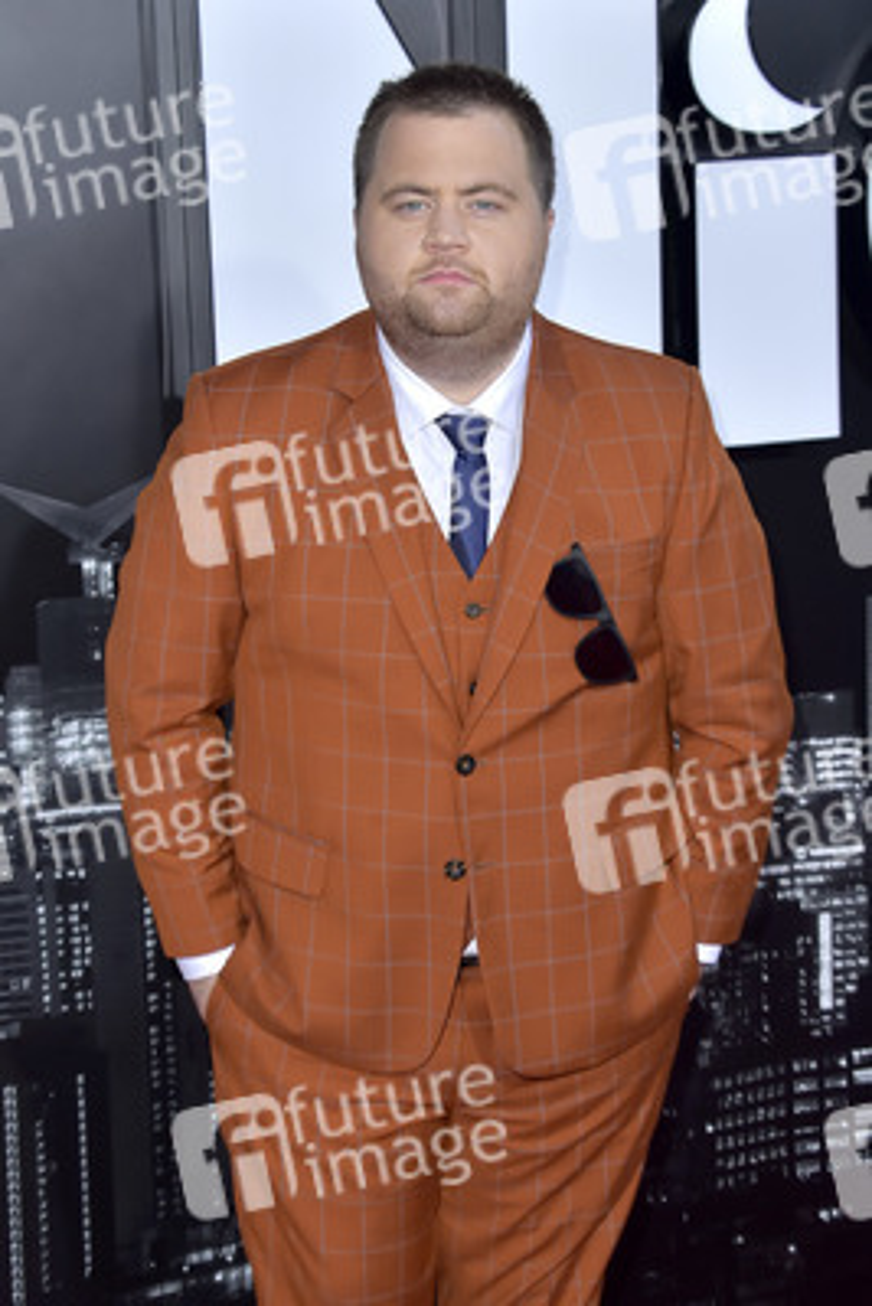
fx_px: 2359
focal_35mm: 65
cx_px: 436
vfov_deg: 30.9
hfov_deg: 20.9
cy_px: 653
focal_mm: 65
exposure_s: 1/250
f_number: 7.1
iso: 320
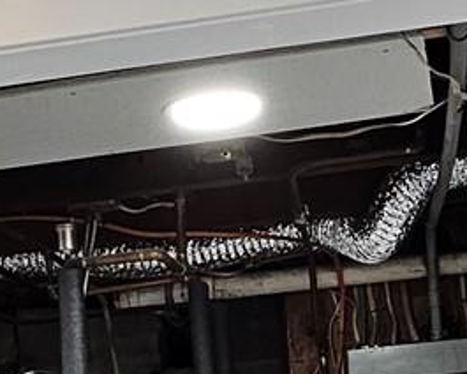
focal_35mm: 98
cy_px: 593
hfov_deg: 19.5
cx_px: 189
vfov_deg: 14.4
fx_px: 1354
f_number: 2.2
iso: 160
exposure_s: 1/60
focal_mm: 2.2
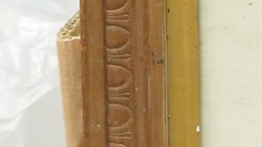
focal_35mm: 265
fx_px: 1841
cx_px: 633
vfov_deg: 4.6
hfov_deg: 7.6
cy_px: 82
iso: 2500
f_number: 5.6
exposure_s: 1/125
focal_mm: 39
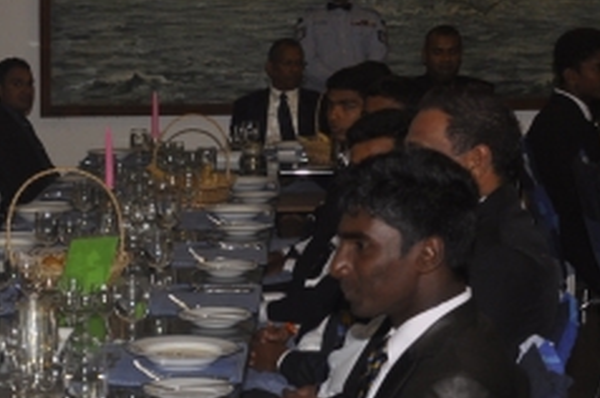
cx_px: -126
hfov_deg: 18.3
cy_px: 317
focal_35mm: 106
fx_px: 1764
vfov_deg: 12.8
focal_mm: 24
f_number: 5.6
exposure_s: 1/60
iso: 400
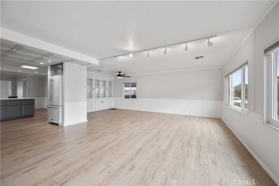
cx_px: 140
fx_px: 109
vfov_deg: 81.2
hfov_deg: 104.2
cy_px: 93
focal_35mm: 14
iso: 100
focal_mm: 14
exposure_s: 1/6
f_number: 8
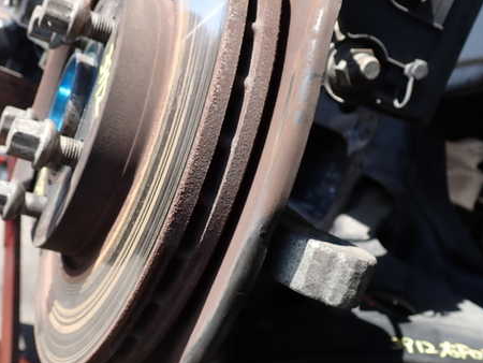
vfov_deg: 36.0
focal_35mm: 40
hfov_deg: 46.1
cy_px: 172
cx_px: 165
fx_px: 558
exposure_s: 1/250
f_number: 3.2
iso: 100
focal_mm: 5.4
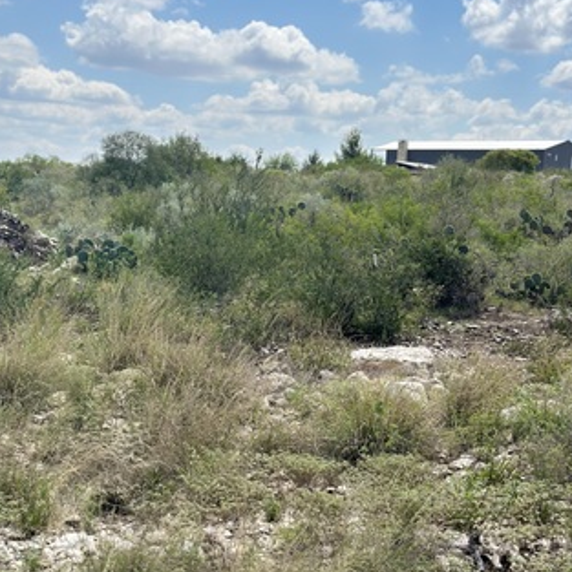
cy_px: 351
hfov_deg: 26.5
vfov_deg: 26.4
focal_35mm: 65
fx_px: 1215
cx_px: 316
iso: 80
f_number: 1.78
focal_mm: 6.86
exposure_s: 1/7092
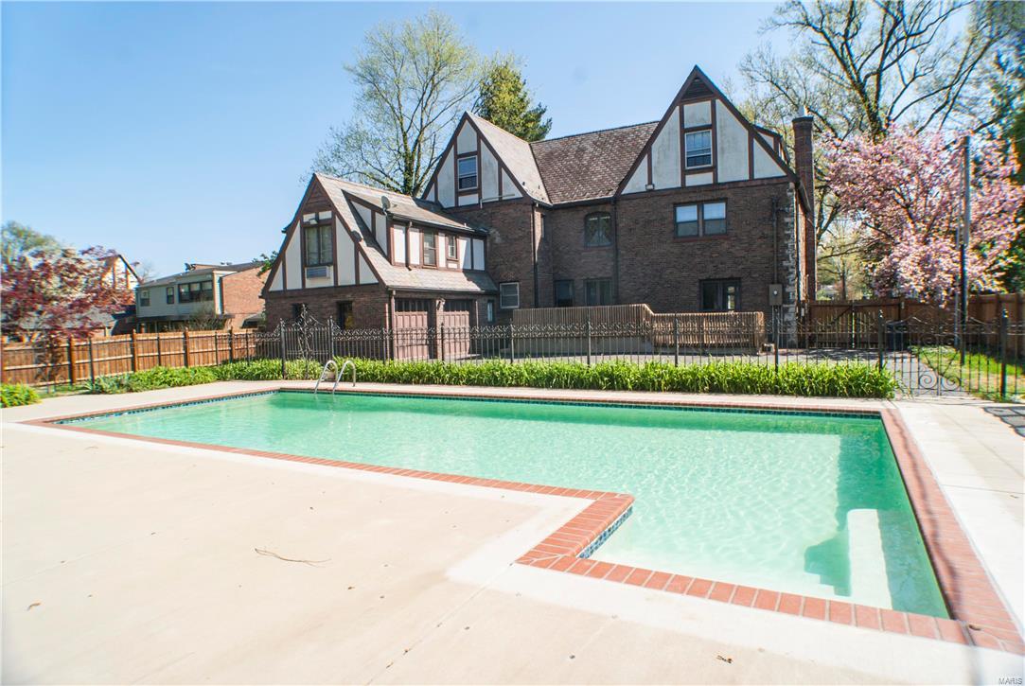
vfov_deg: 48.1
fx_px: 770
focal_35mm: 27
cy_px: 343
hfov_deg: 67.3
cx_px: 512
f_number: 10
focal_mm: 18
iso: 100
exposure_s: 1/200
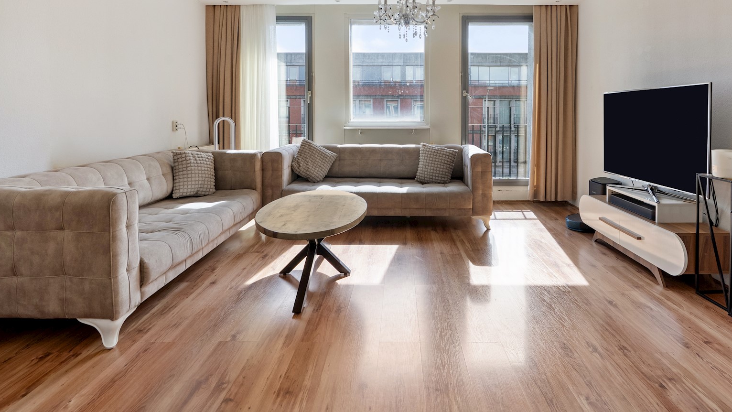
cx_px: 394
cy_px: 122
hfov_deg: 83.7
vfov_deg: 52.1
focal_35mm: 21
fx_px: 408
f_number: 8
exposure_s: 1/100
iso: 800
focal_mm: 16
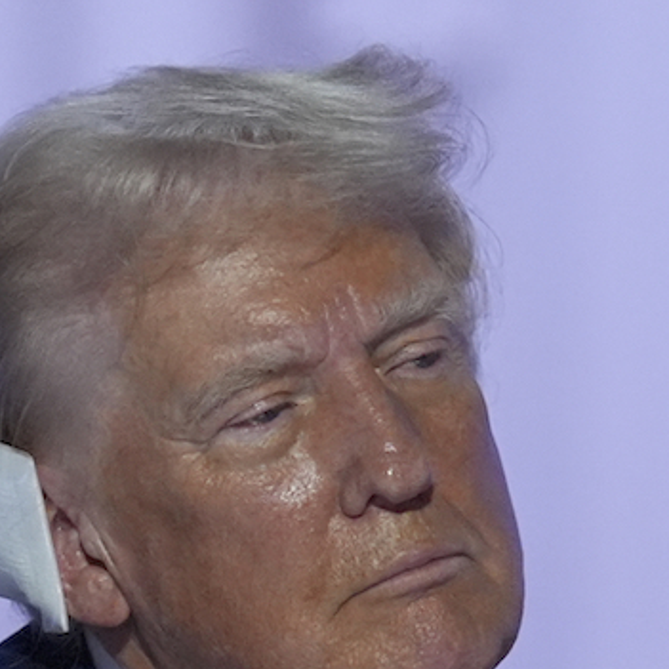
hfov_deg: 1.0
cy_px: 686
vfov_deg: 1.0
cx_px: 137
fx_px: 38089
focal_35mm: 1742
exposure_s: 1/500
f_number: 4.5
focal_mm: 600
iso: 3200
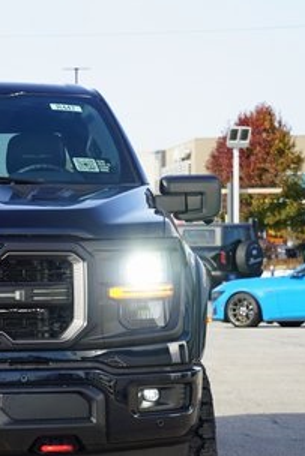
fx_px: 2005
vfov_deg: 13.0
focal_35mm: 158
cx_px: -62
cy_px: 301
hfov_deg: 8.6
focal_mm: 75
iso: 100
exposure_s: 1/100
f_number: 10
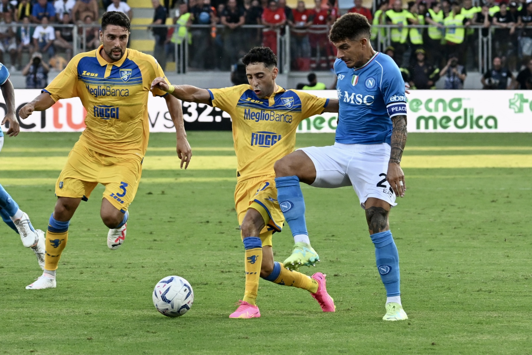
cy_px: 178
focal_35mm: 210
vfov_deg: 6.5
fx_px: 3103
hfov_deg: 9.8
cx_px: 266
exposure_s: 1/1250
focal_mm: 140
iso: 1400
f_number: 5.6
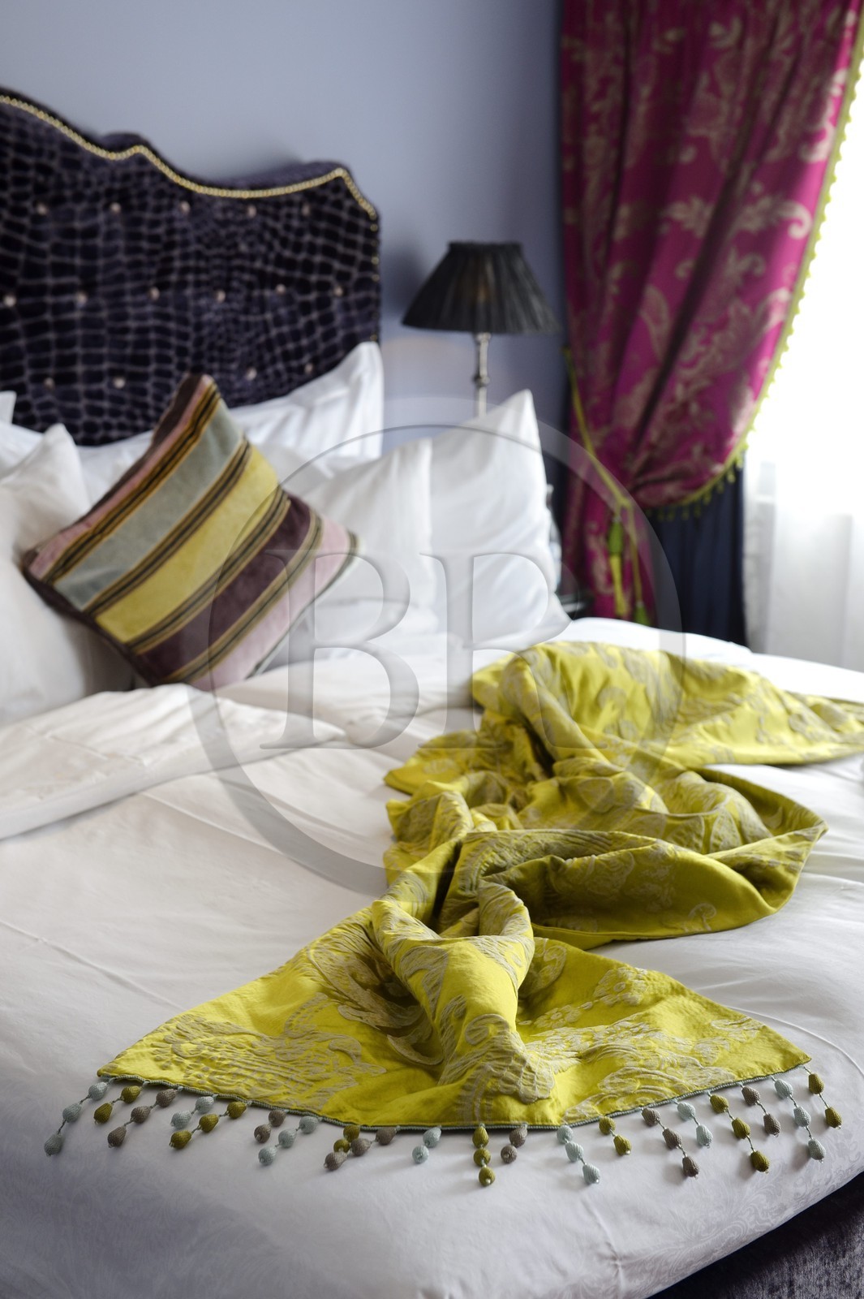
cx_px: 432
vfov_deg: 35.7
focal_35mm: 56
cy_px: 650
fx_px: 2018
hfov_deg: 24.2
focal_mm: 56
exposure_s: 1/50
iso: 800
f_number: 4.5
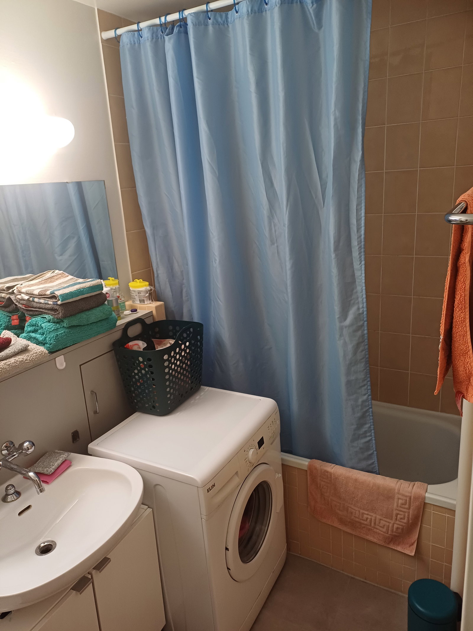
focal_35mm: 25
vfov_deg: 69.4
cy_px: 316
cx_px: 236
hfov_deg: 54.9
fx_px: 455
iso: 200
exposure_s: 1/50
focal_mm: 4.65
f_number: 1.8
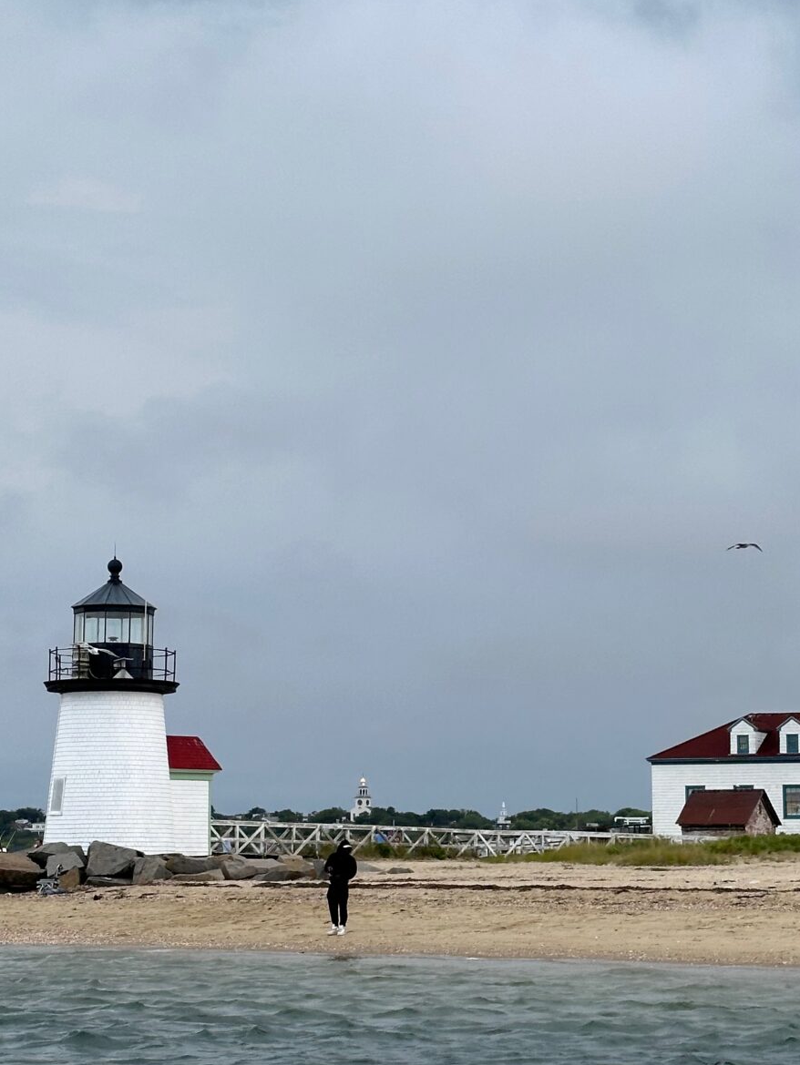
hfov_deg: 17.6
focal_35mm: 84
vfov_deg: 23.3
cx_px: 407
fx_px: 2587
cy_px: 491
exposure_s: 1/192
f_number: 1.78
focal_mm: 6.86
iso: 50
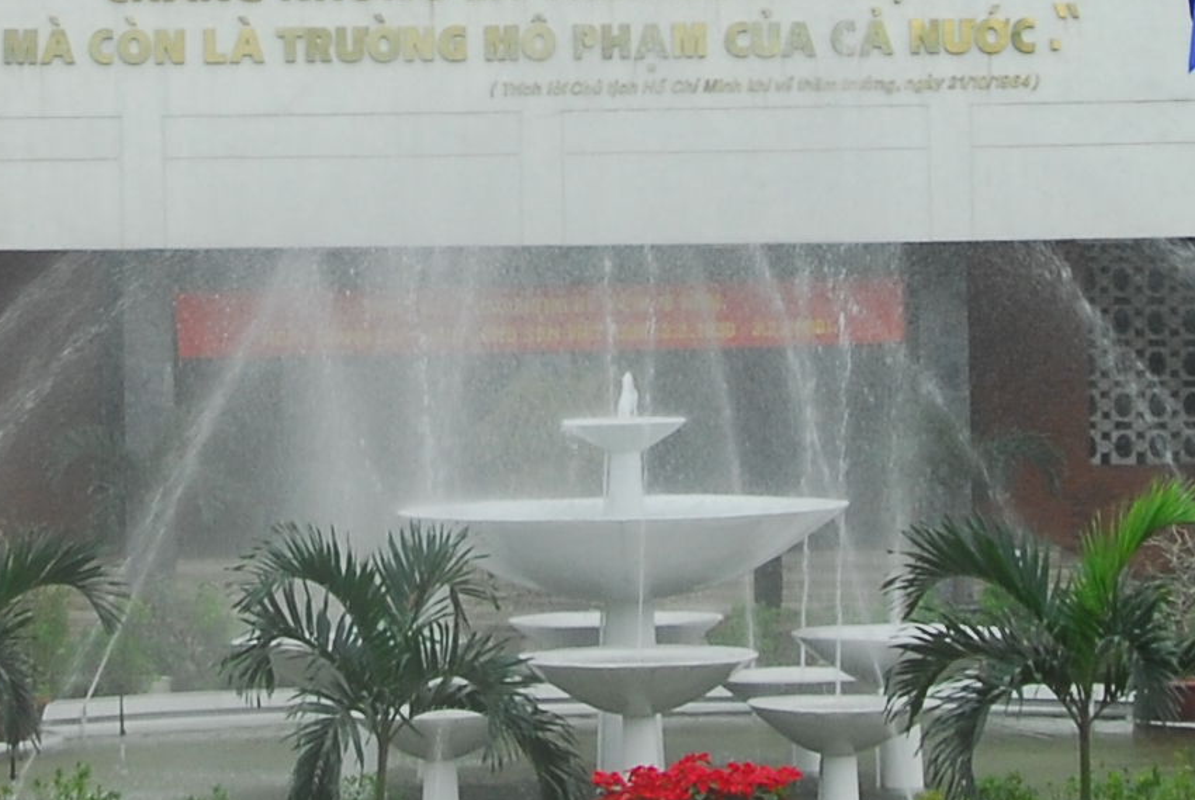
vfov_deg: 8.3
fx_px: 5450
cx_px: 499
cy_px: -319
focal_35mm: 164
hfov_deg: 12.5
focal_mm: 24
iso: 200
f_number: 4.5
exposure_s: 1/125
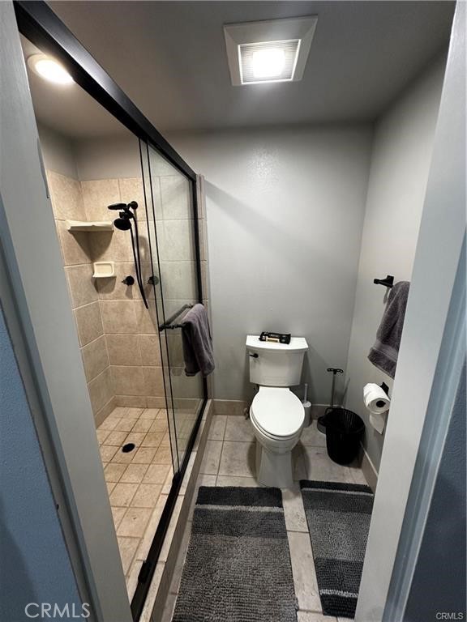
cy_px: 311
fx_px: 252
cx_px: 234
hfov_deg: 85.7
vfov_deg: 102.1
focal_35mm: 14
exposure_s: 1/60
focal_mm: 2.22
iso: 160
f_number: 2.2
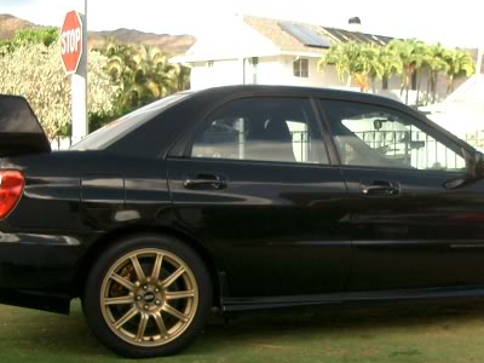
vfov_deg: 26.1
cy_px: 180
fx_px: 783
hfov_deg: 34.0
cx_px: 330
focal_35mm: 56
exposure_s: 1/320
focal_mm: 5.8
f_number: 2.6
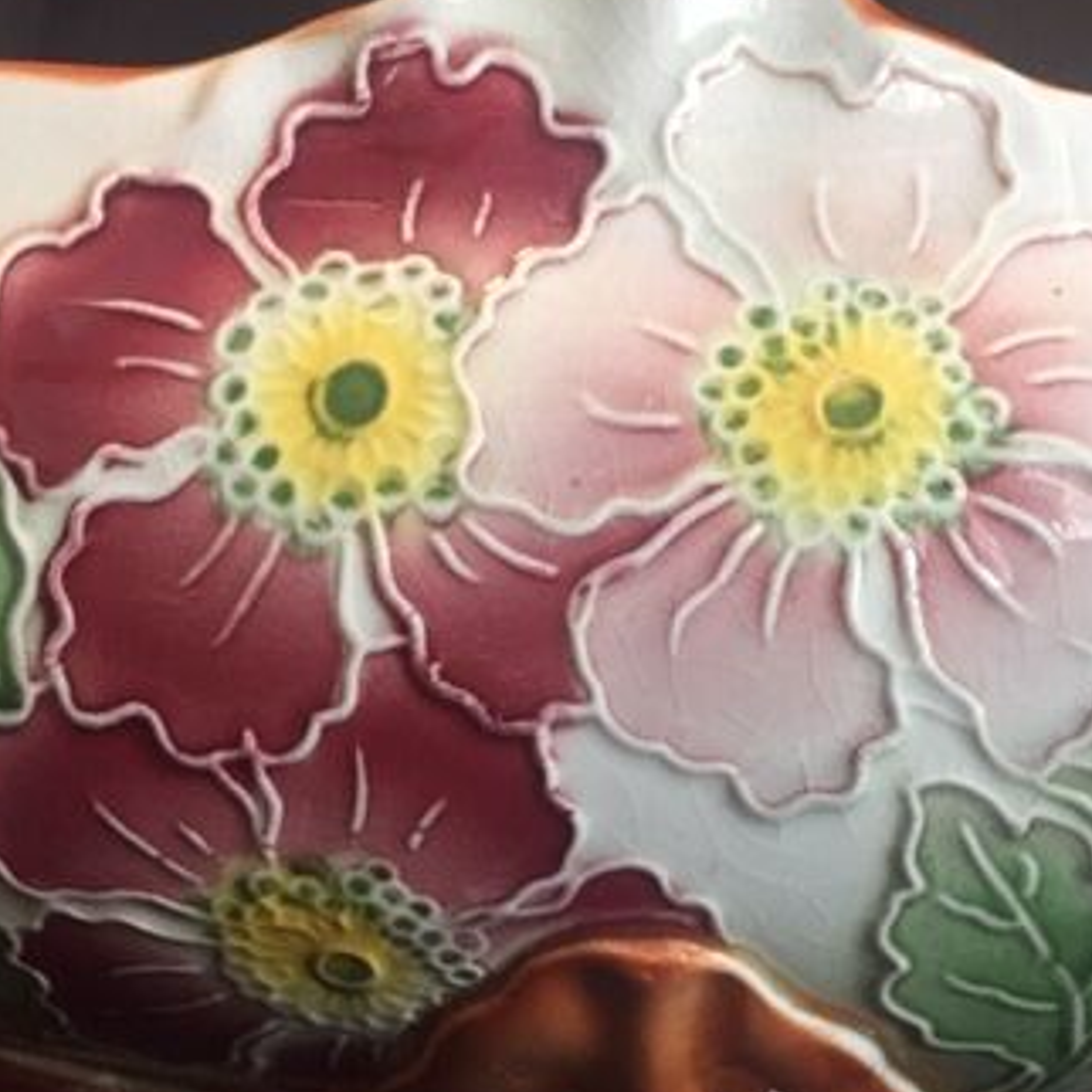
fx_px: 1820
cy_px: 600
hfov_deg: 33.1
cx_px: 722
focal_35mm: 51
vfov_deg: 33.4
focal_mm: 4.15
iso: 64
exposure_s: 1/33
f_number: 2.2
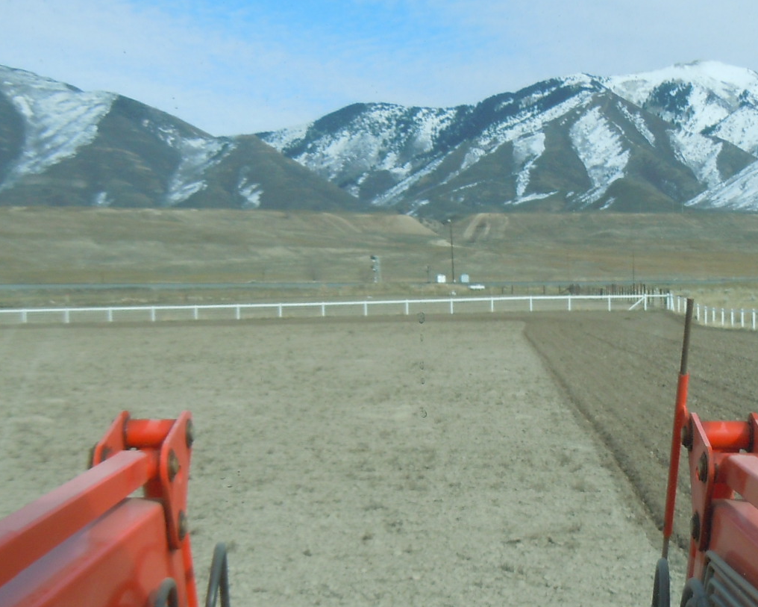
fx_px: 1324
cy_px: 405
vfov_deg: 25.7
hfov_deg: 31.8
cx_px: 492
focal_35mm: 59
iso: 100
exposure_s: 1/640
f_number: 3.5
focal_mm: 5.4
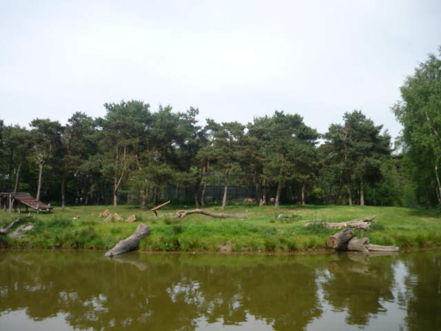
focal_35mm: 33
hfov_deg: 55.4
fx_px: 420
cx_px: 220
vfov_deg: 42.9
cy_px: 166
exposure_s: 1/1000
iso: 100
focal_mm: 5.5
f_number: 2.8
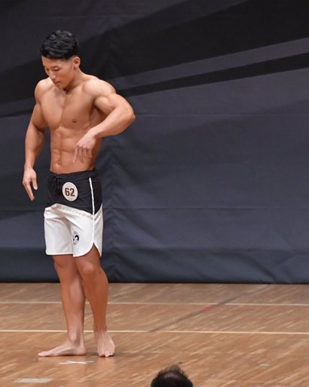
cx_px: 56
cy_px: 193
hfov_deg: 3.8
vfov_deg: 4.8
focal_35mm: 404
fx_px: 4621
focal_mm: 190
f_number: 5.6
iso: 6400
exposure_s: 1/400
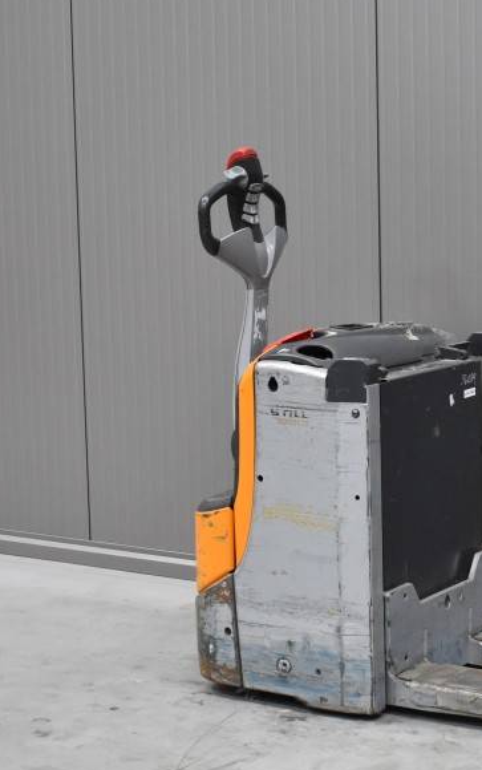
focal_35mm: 79
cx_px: 487
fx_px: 1660
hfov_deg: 16.2
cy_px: 396
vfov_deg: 26.1
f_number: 5
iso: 1250
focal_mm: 25
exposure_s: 1/50
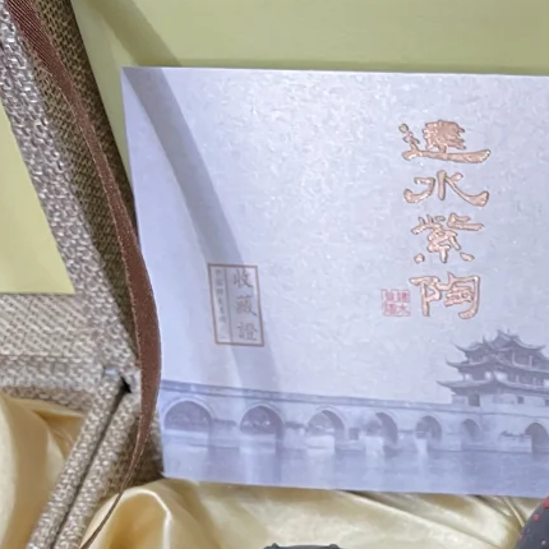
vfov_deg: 19.9
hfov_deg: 21.2
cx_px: 617
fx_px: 1382
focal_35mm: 77
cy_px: 783
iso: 320
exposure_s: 1/60
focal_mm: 4.2
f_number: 1.6
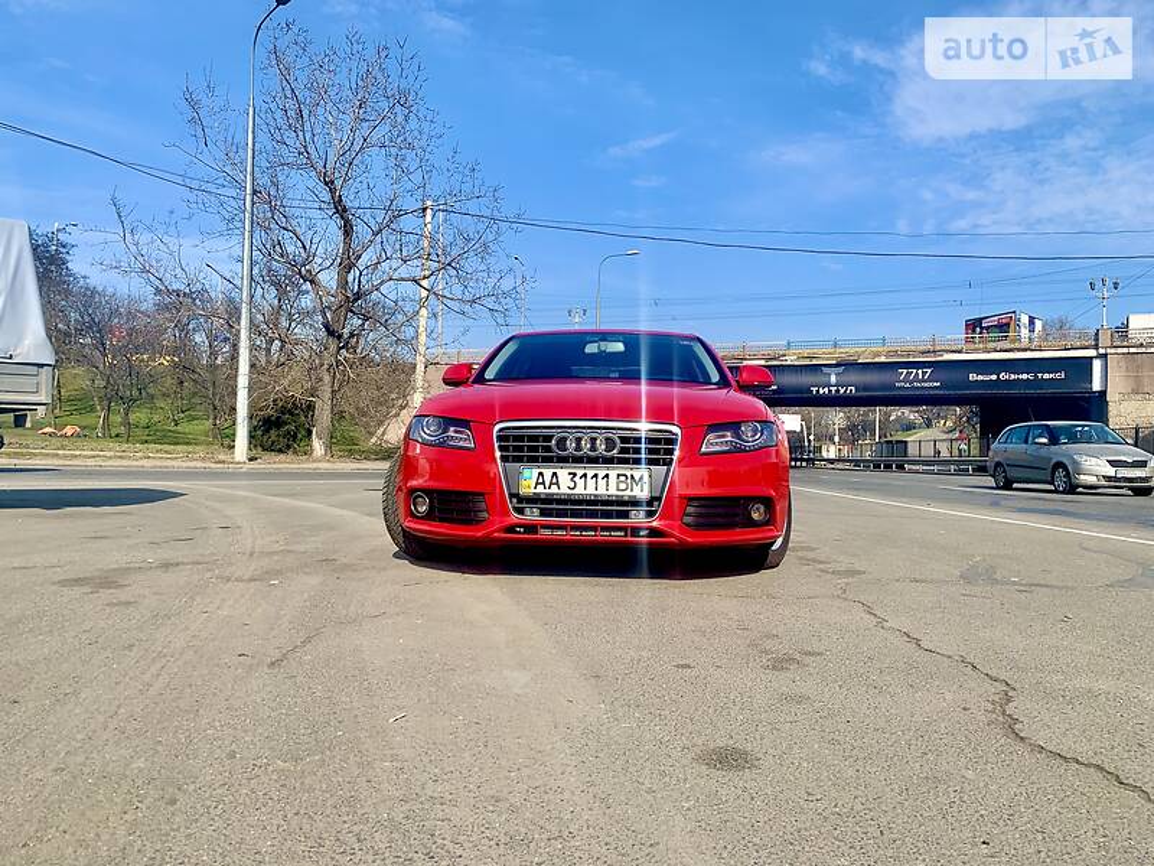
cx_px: 577
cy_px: 433
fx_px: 867
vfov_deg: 53.1
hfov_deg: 67.3
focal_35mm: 26
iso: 25
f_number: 1.8
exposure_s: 1/2208
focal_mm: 4.2
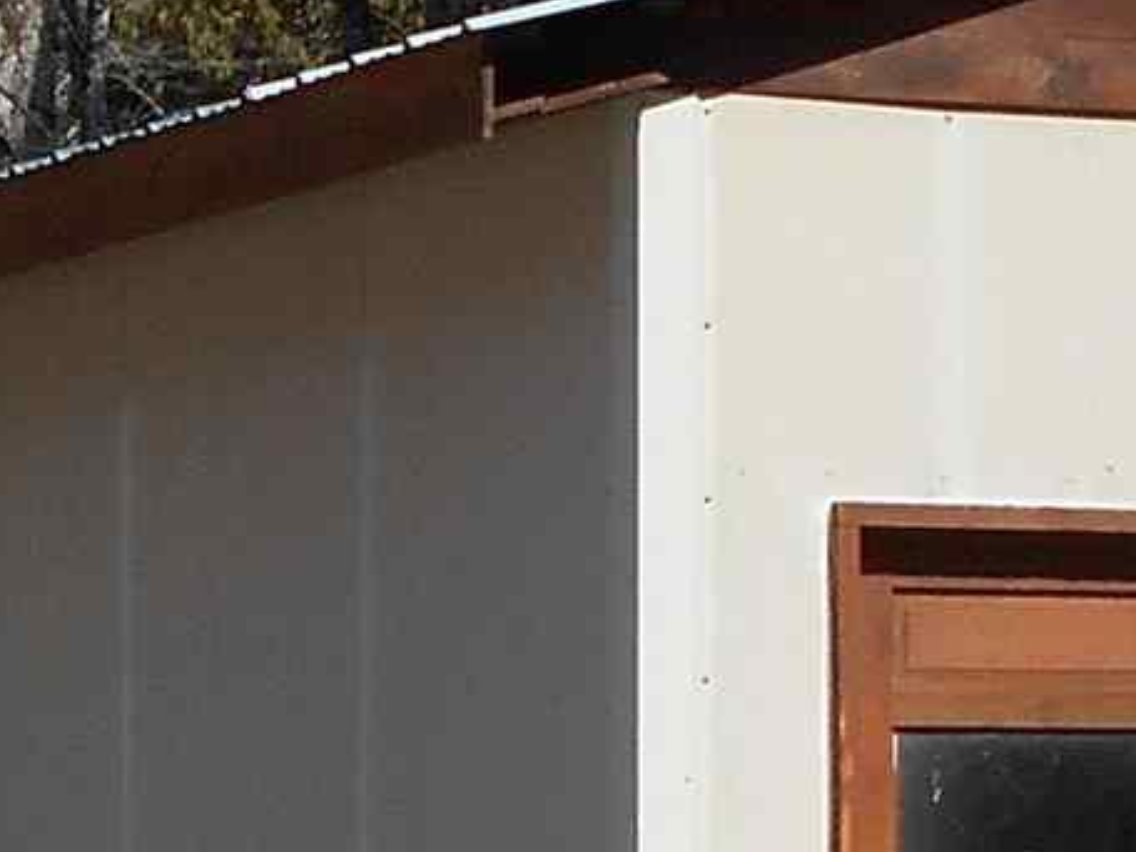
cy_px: 974
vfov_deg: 8.4
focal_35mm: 175
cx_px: 267
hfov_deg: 11.3
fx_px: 5743
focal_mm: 4.6
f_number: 3.2
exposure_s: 1/1000
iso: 80
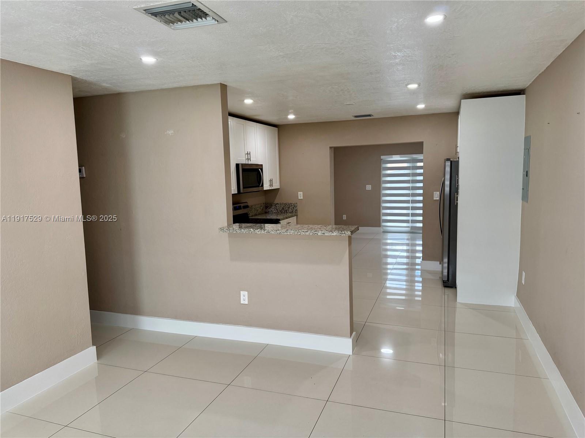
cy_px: 219
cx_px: 292
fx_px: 406
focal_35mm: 24
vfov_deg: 56.8
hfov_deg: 71.6
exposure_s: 1/120
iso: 160
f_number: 1.78
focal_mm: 6.76
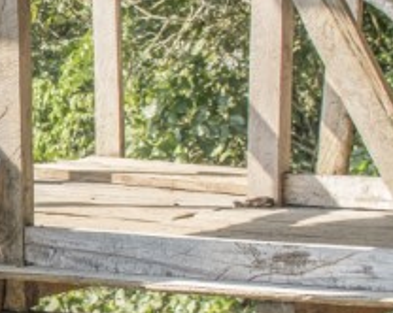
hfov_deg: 7.8
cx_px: -224
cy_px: 158
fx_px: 2816
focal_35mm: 242
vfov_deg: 6.4
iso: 320
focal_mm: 35
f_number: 2
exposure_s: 1/250
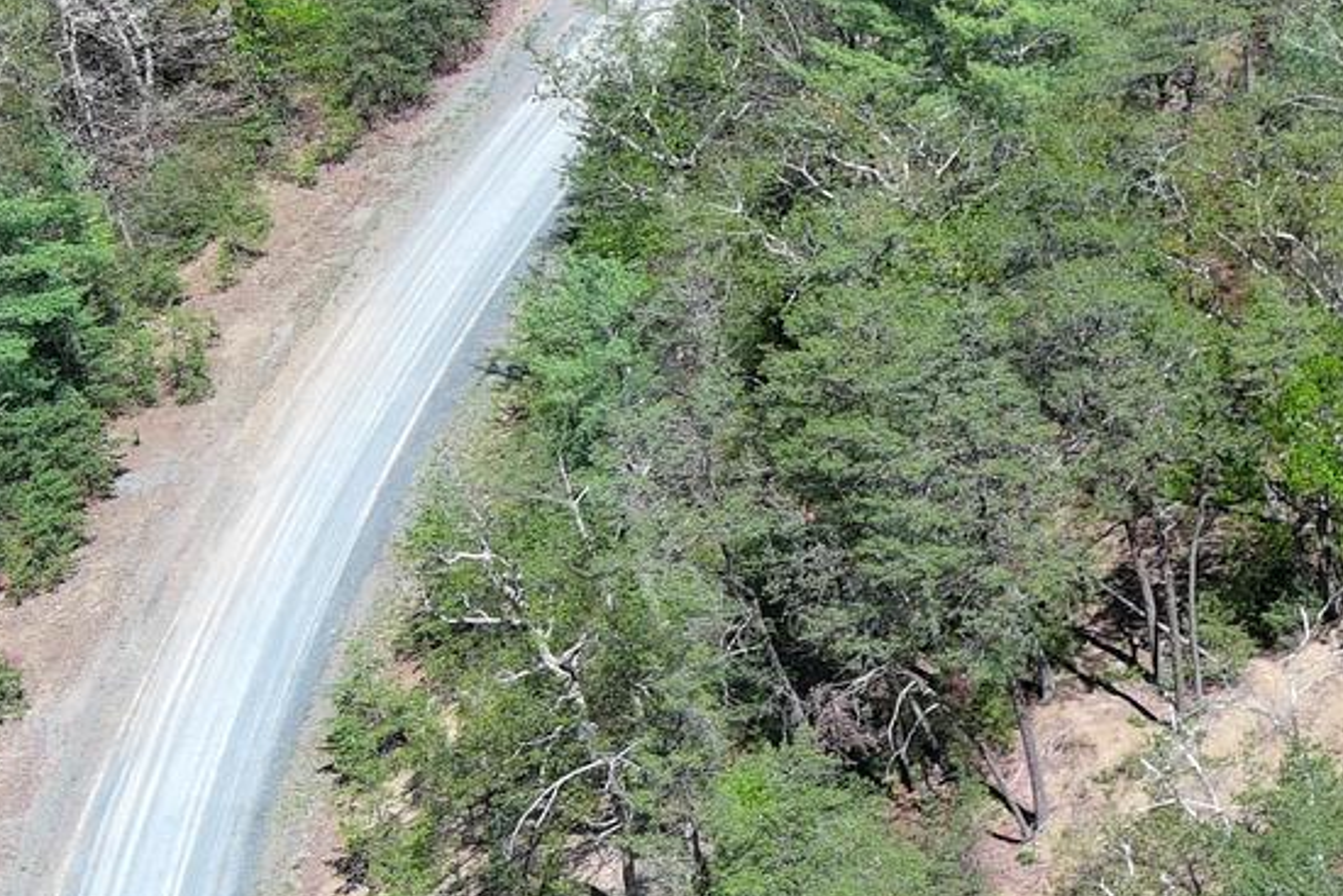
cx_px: 1389
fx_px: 4030
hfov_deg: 18.4
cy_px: 587
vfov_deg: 12.7
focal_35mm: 108
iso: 100
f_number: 2.8
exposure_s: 1/683
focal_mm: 10.57
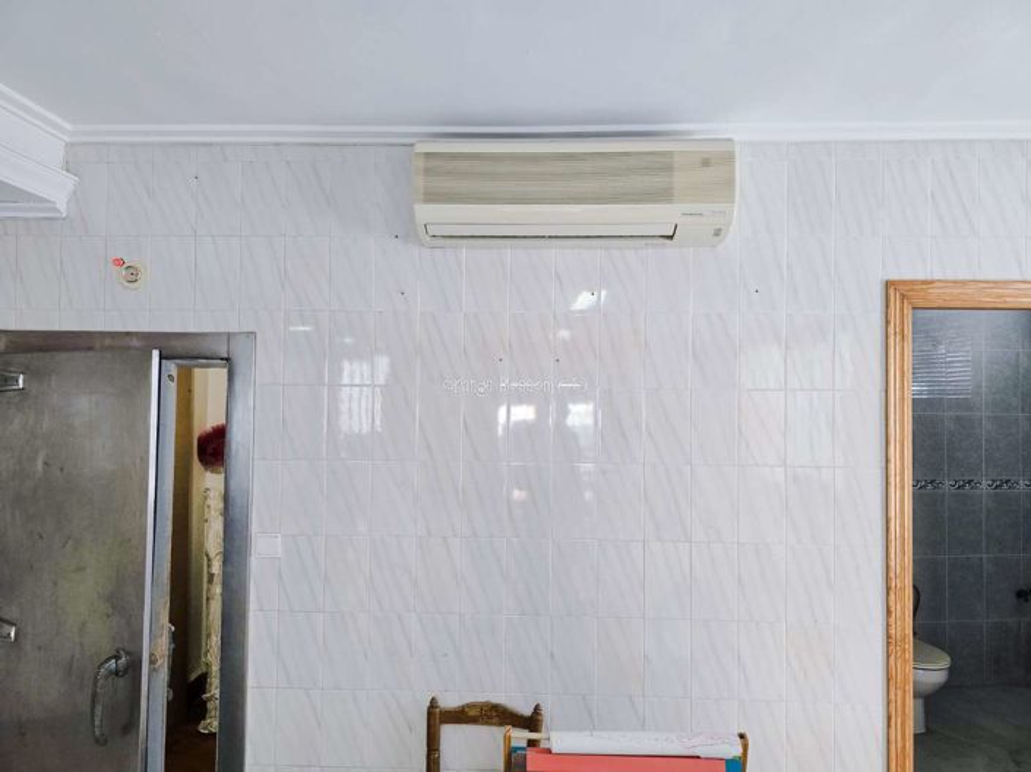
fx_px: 685
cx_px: 516
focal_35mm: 23
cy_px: 386
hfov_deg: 74.0
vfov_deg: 58.8
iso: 160
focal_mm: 6.3
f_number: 1.7
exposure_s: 1/100
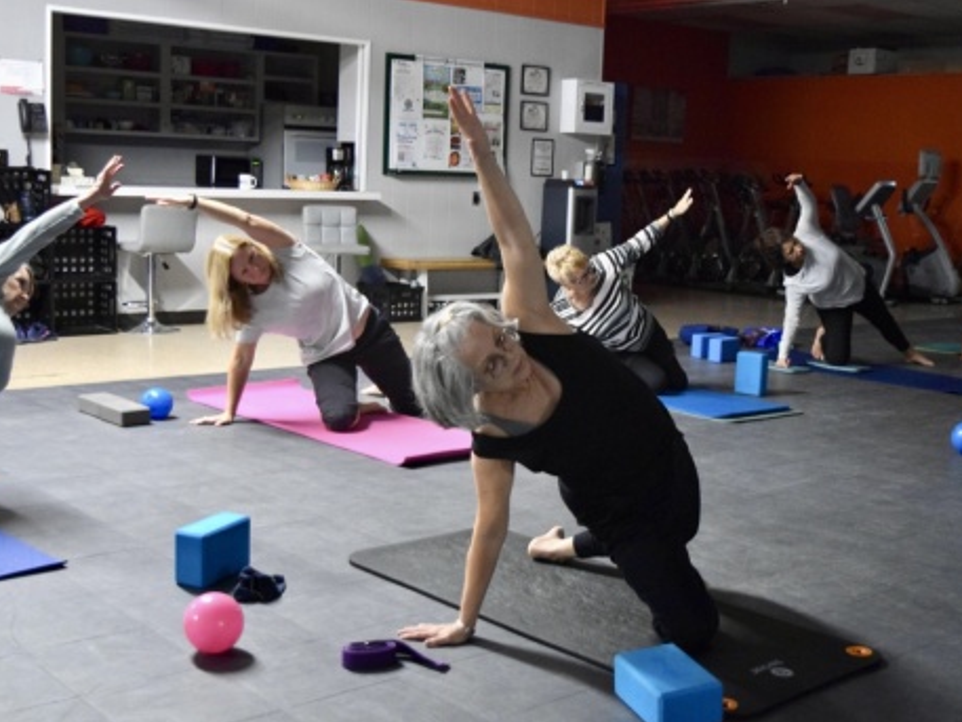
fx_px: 1322
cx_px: 528
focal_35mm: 48
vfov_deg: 30.6
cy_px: 362
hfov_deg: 40.0
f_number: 4.2
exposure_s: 1/50
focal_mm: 29
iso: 3200
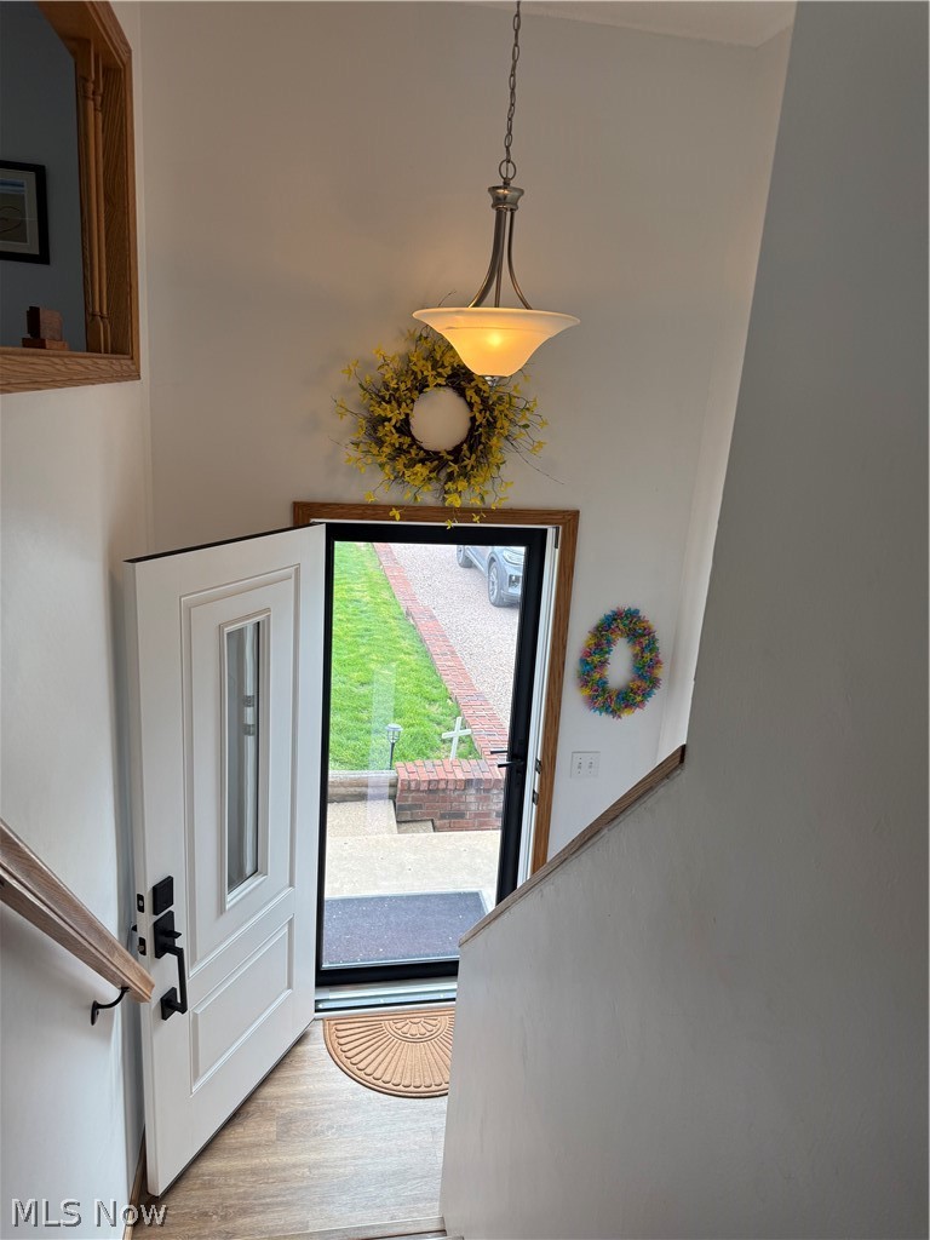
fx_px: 860
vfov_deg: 71.6
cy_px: 620
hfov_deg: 56.8
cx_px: 465
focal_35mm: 24
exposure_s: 1/192
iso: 64
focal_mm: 6.76
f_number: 1.78
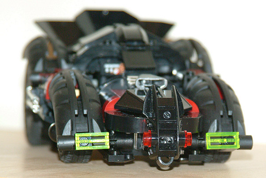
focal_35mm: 126
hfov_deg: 16.2
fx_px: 932
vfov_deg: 10.9
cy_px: 89
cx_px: 133
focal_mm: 84
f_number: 4.5
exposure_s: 1/60
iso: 800
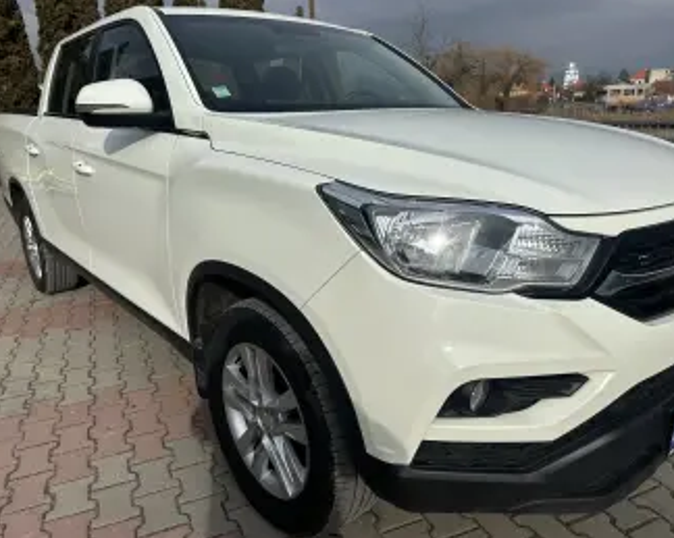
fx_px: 518
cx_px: 329
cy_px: 272
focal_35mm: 26
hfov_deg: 66.0
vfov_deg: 54.9
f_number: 1.78
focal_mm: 6.86
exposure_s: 1/12048
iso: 80
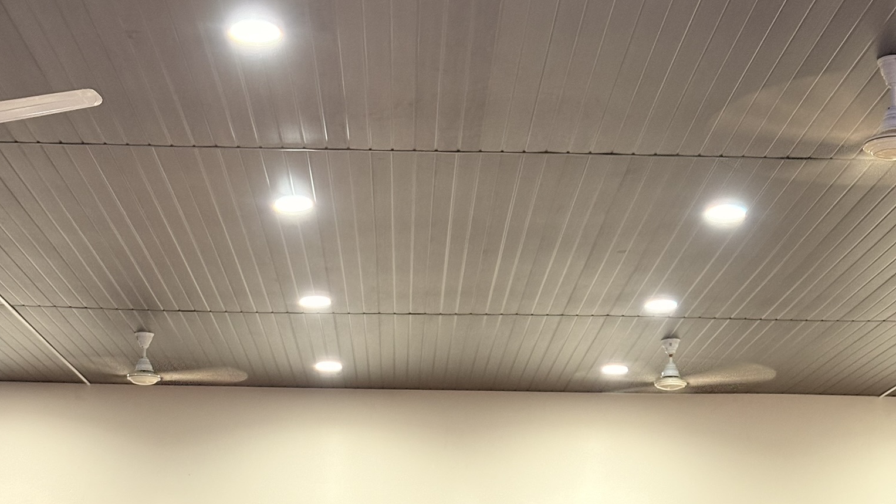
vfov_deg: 15.4
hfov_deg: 27.9
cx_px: 447
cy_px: 568
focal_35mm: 76
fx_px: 1806
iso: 200
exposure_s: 1/33
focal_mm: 5.96
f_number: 1.6
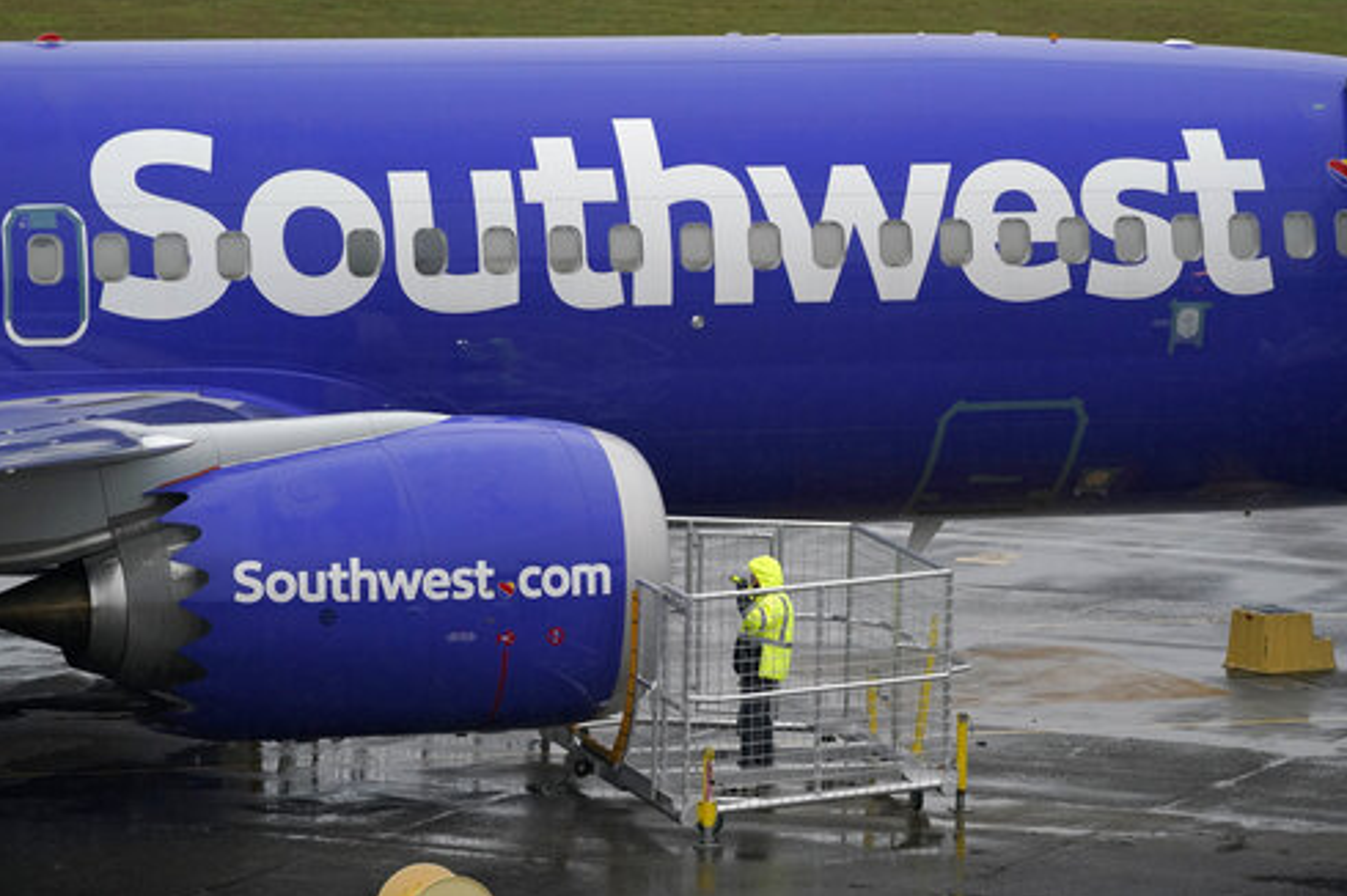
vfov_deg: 6.0
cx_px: 693
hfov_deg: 9.0
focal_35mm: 228
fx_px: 8525
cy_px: 433
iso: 2000
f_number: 5.6
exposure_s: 1/1000
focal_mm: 218
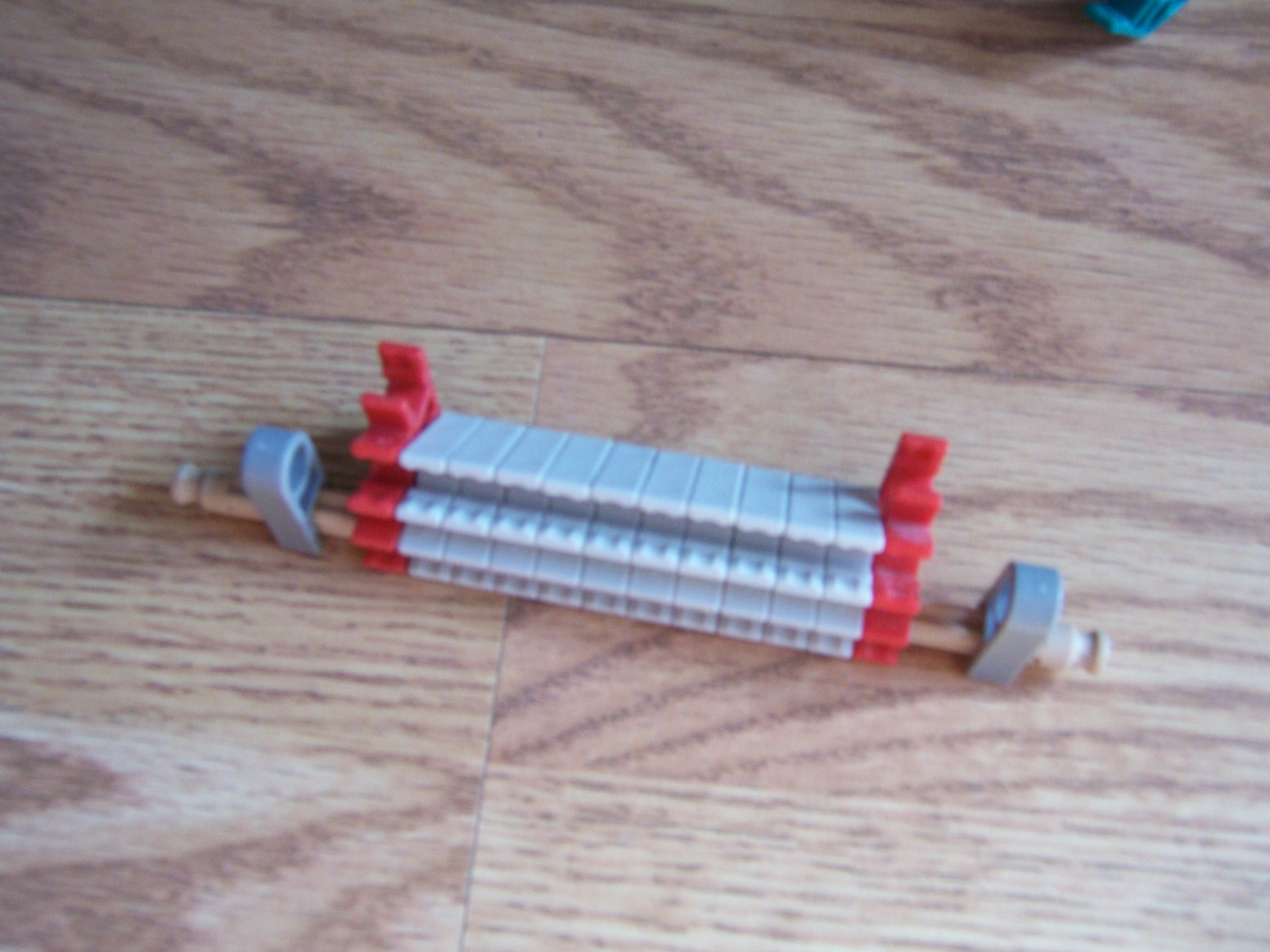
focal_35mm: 33
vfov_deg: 42.9
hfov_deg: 55.4
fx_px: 1211
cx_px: 635
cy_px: 476
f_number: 3.4
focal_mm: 5.5
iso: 140
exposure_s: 1/15
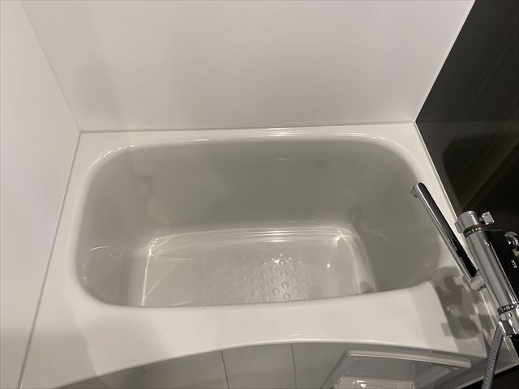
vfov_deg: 53.1
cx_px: 260
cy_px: 194
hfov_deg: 67.3
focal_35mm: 26
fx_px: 390
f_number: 1.8
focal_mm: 4.25
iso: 100
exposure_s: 1/50
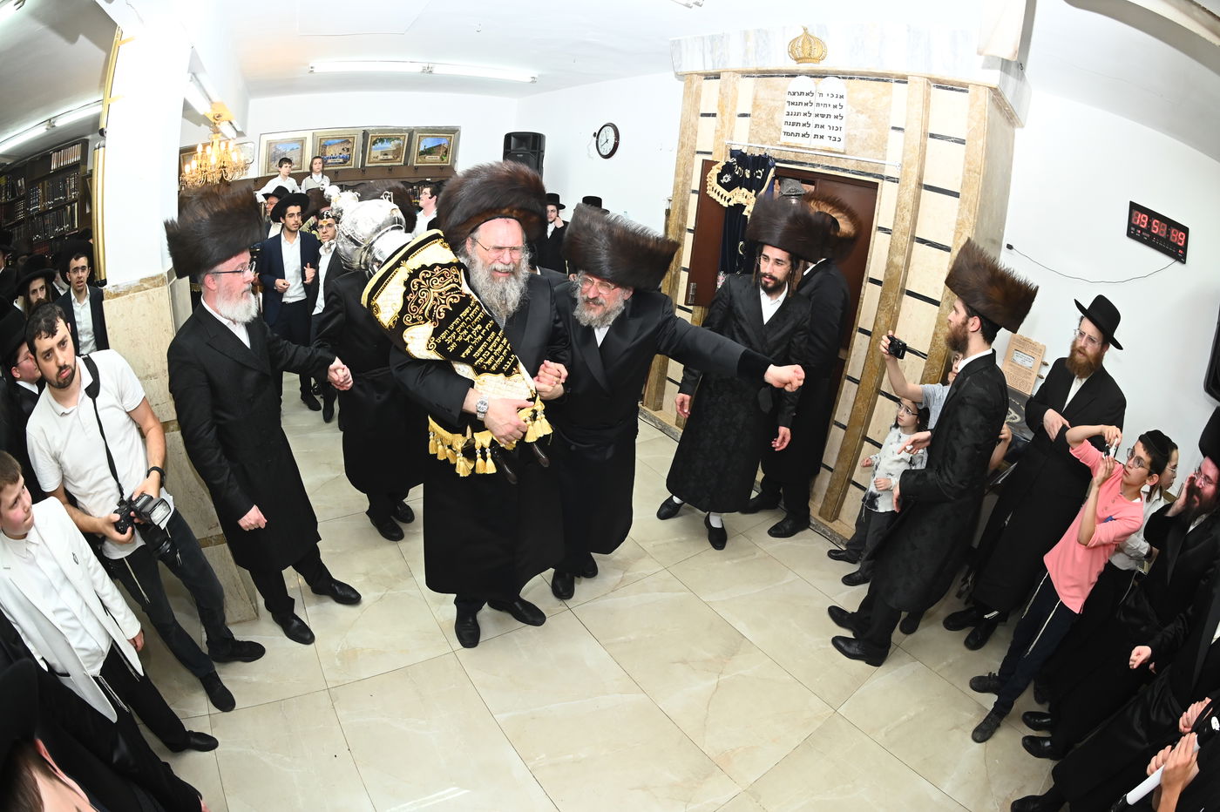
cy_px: 406
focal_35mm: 16
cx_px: 610
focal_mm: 16
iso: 1600
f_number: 8
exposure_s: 1/200
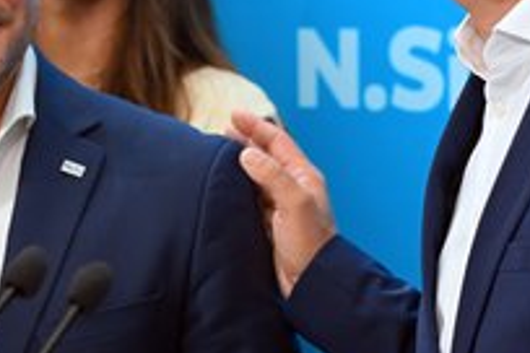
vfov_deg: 4.0
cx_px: 257
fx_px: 5049
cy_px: -4
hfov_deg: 6.0
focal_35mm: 343
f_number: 5
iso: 1600
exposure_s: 1/160
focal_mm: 140
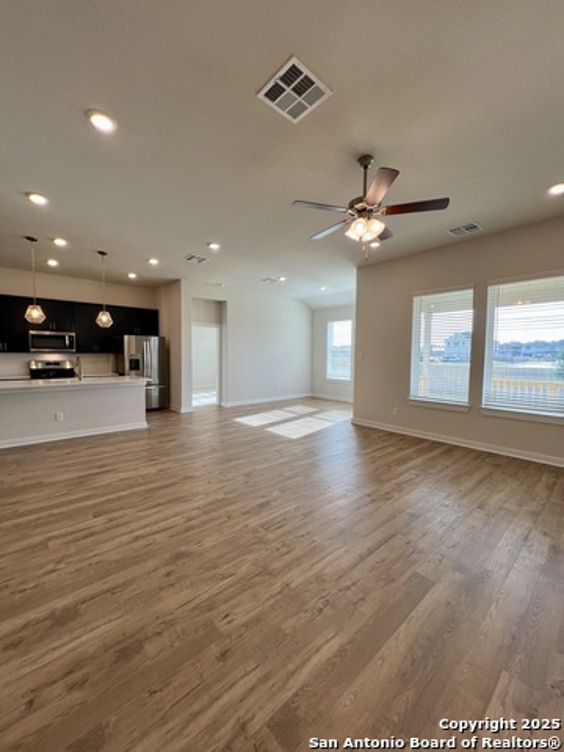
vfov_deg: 106.2
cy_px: 376
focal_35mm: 13
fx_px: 282
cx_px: 282
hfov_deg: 89.9
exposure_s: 1/122
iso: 32
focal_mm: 1.57
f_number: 1.8
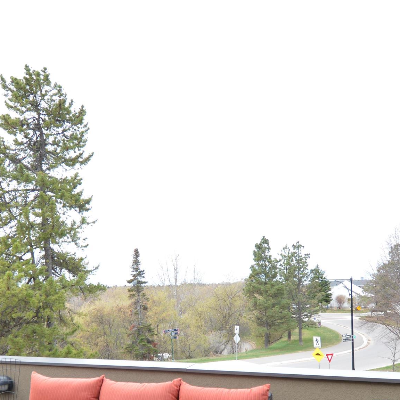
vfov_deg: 47.1
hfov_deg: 48.2
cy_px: 289
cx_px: 160
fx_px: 444
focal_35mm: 34
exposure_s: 1/125
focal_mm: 10
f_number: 4.5
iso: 100
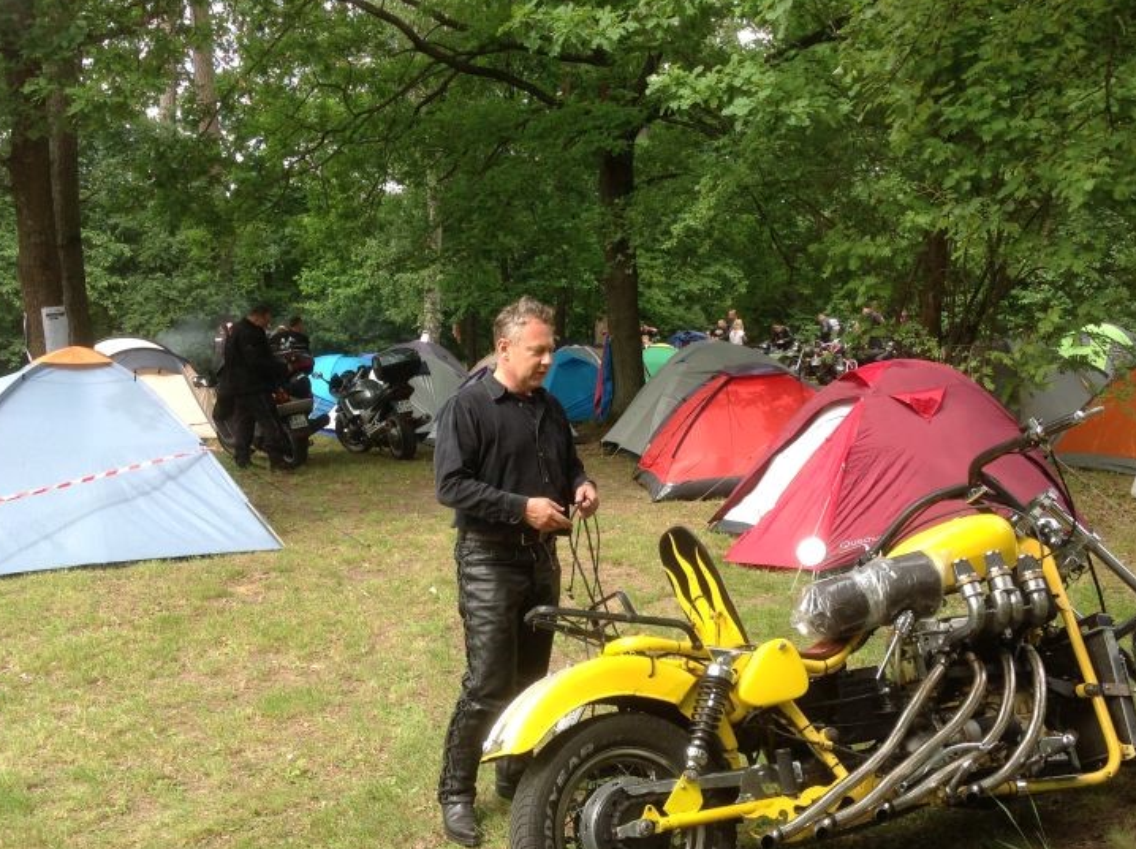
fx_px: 1279
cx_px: 612
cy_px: 451
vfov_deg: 36.7
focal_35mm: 39
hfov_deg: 47.9
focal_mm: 4.28
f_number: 2.4
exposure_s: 1/265
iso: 50
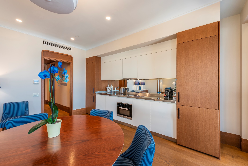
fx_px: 96
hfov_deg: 104.2
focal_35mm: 14
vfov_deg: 81.3
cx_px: 124
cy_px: 83
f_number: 10
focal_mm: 14
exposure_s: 1/2
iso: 100
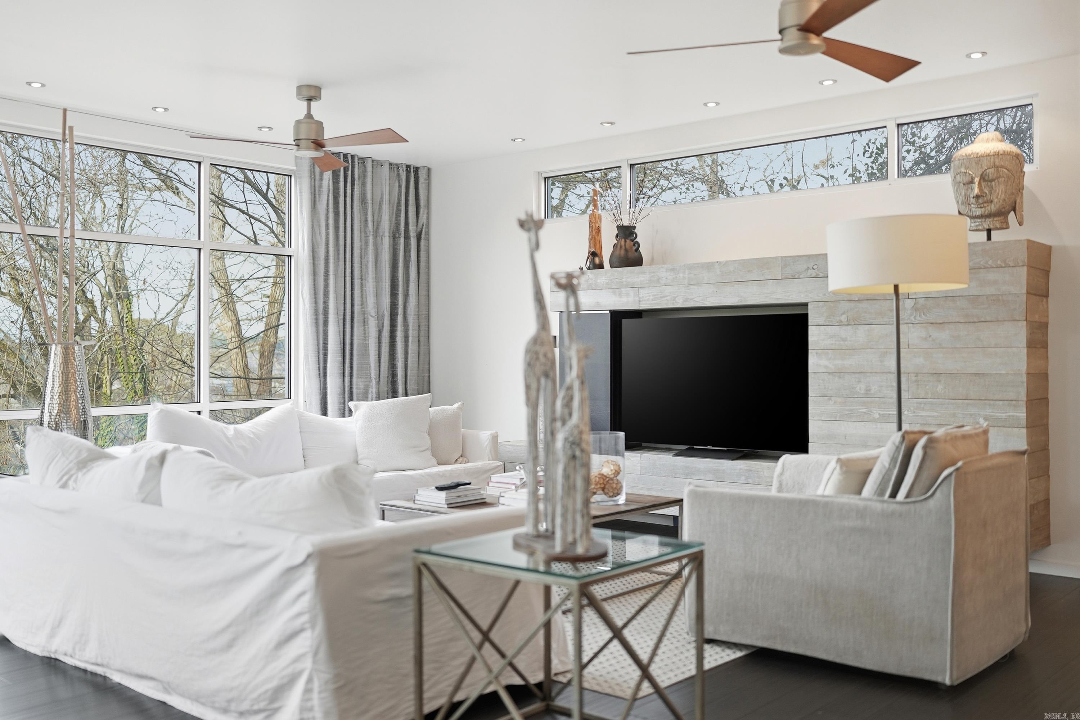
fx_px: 1050
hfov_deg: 54.4
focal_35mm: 35
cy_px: 360
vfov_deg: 37.9
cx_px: 540
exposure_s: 1/250
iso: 80
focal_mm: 35
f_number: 1.4
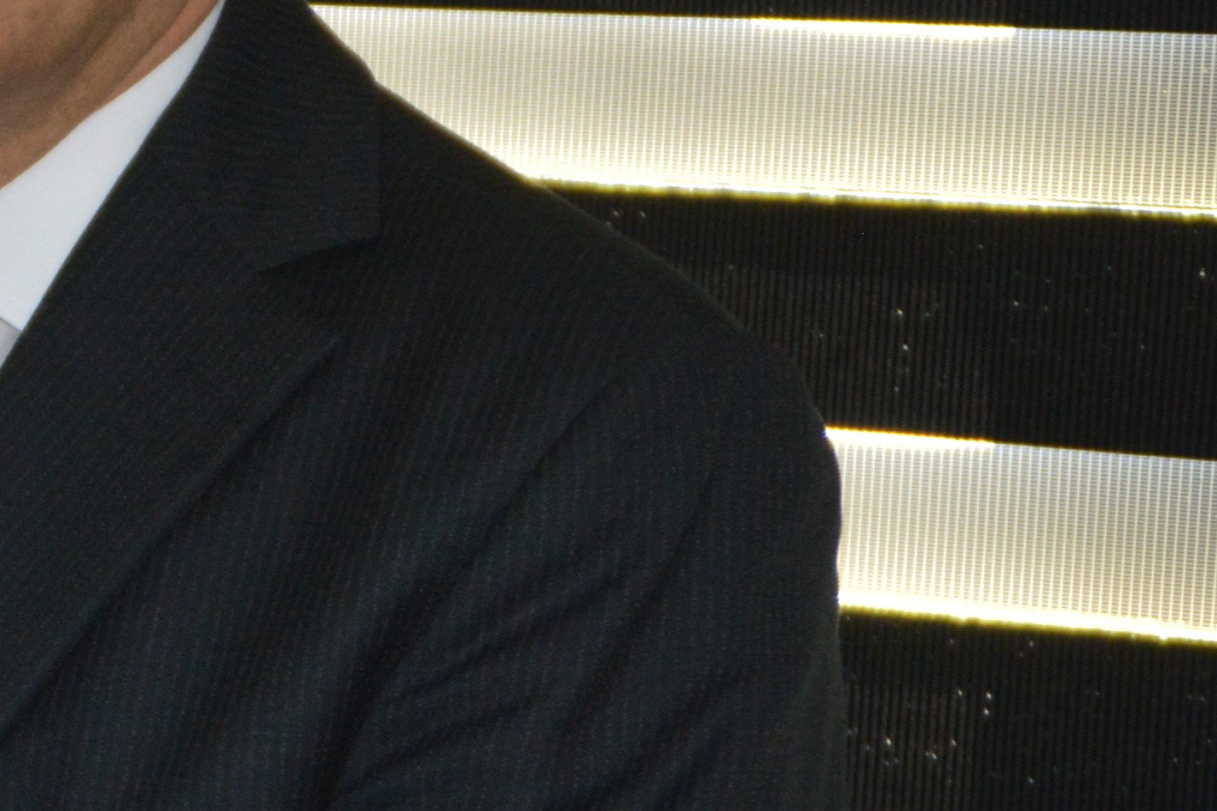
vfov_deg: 6.8
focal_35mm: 202
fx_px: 6827
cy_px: 415
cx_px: -1063
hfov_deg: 9.6
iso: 560
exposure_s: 1/60
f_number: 4.2
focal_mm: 32
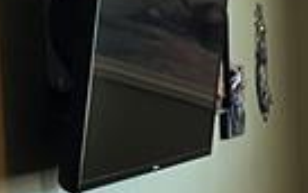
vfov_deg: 8.1
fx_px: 1353
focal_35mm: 161
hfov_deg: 10.5
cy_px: 245
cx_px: 825
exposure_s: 1/60
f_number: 1.5
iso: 160
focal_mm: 5.7
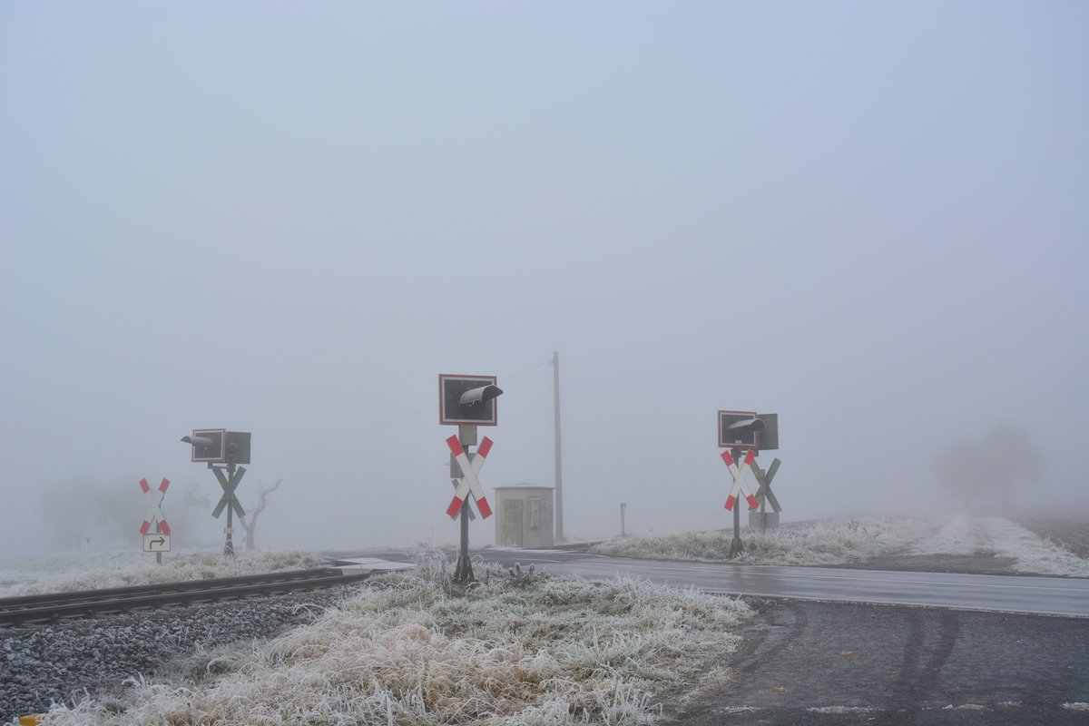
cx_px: 544
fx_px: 1180
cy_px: 363
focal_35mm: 39
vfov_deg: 34.2
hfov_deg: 49.6
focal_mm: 26
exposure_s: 1/500
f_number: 5.6
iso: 250
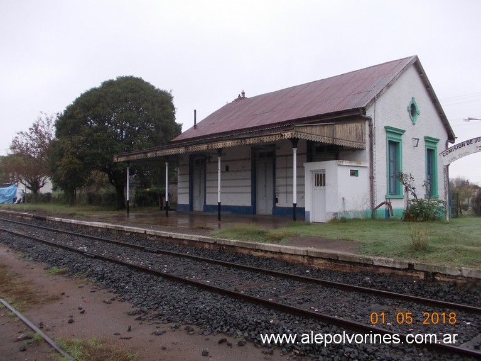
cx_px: 240
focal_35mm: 28
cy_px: 180
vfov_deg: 49.7
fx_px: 389
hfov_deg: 63.5
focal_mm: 4
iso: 80
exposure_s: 1/160
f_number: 2.7
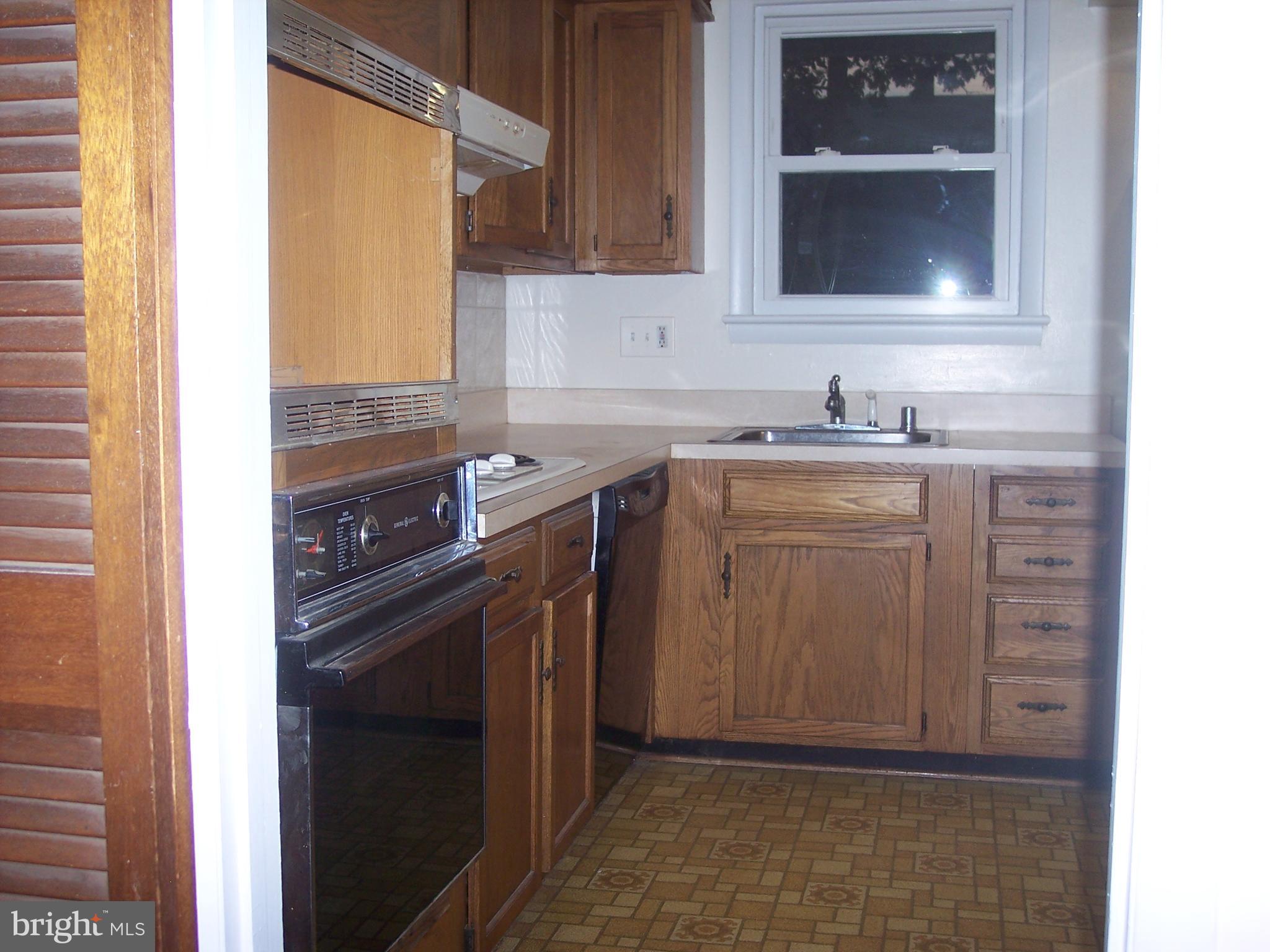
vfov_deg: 36.8
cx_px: 635
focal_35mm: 39
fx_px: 1431
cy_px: 476
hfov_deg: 47.9
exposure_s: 1/60
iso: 100
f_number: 2.8
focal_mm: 8
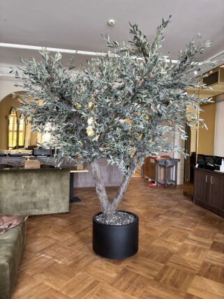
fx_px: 224
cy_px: 150
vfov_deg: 67.3
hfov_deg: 53.1
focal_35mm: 26
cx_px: 112
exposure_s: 1/60
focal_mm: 5.96
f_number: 1.6
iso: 500
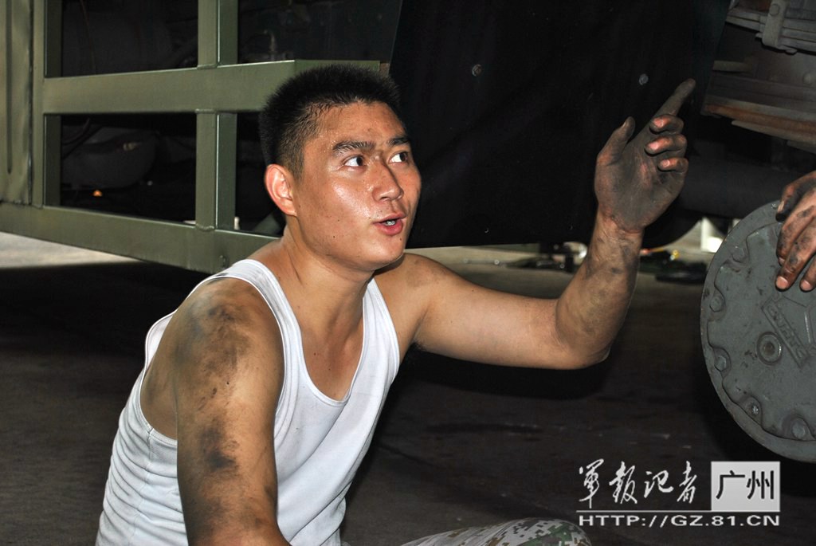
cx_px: 408
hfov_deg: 33.4
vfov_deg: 22.7
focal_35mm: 60
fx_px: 1361
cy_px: 273
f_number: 5.3
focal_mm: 40
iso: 200
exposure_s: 1/60
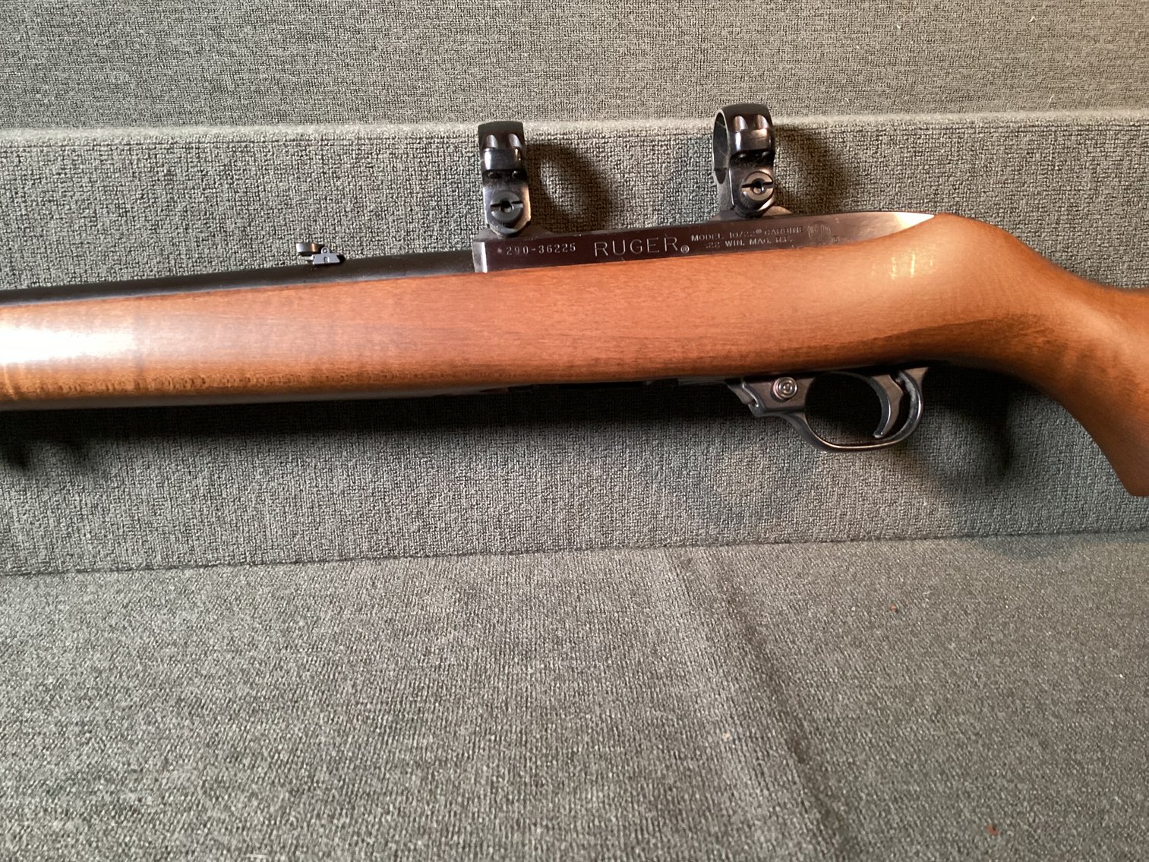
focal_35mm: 31
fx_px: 1029
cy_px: 431
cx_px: 574
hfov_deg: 58.3
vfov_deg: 45.4
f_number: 2.4
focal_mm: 3.3
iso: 320
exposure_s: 1/33
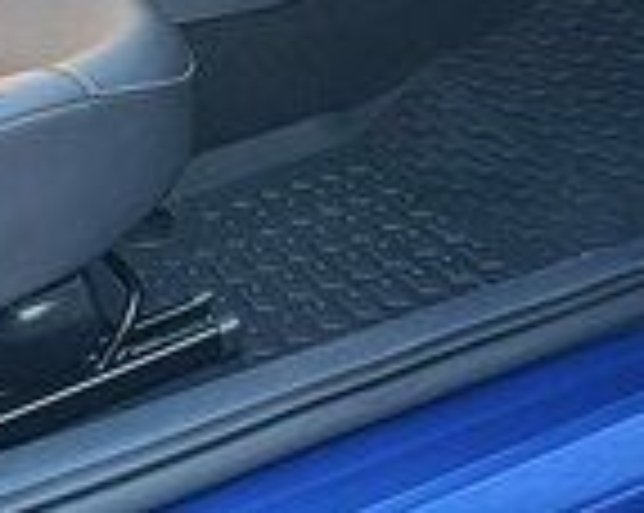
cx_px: 338
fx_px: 1713
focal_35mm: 90
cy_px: -405
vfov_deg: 14.9
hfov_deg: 21.3
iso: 100
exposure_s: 1/121
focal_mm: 6.76
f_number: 1.78
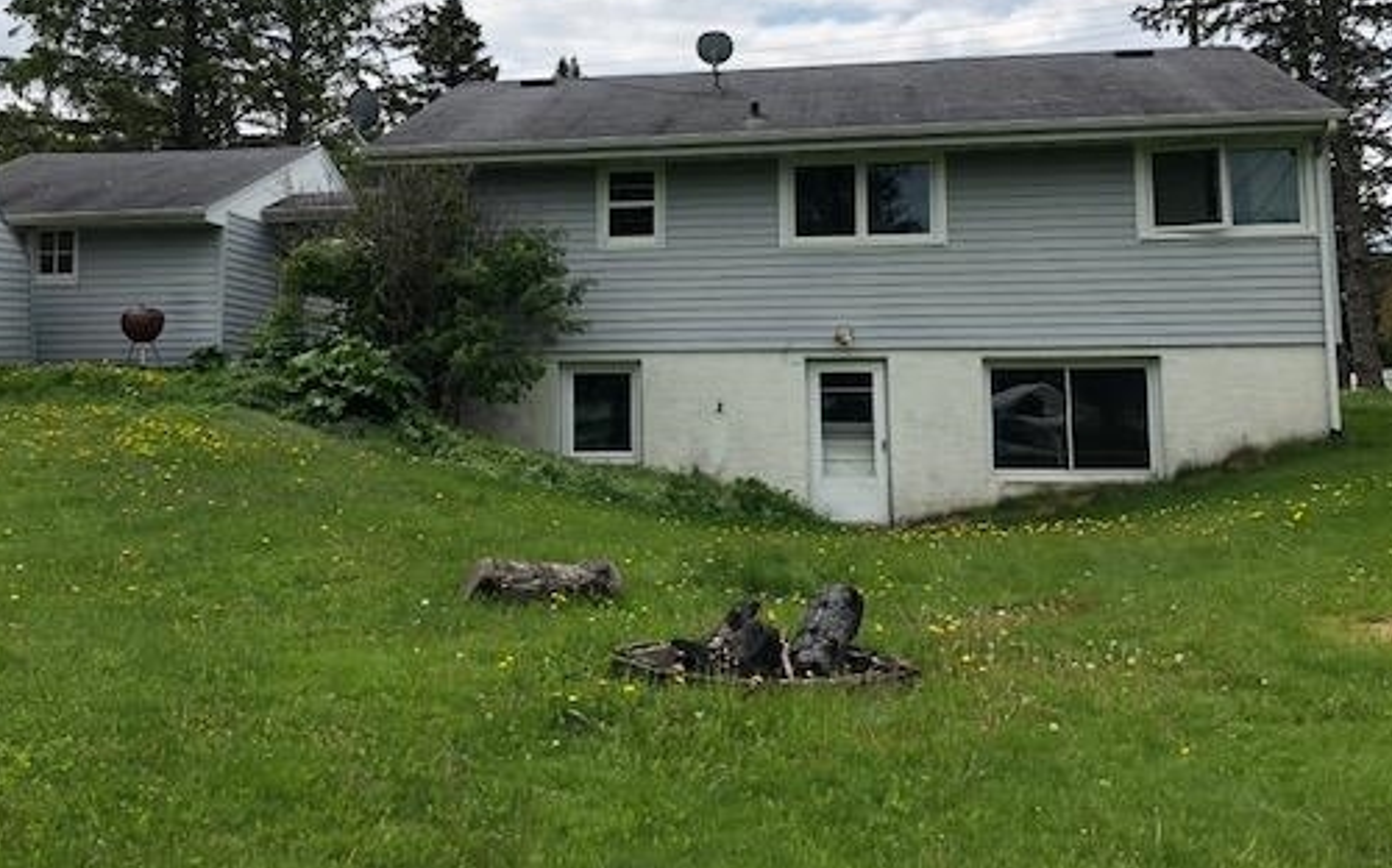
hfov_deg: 51.4
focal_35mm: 38
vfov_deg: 33.2
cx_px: 610
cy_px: 270
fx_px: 1441
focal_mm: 3.99
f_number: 1.8
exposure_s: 1/3690
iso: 25
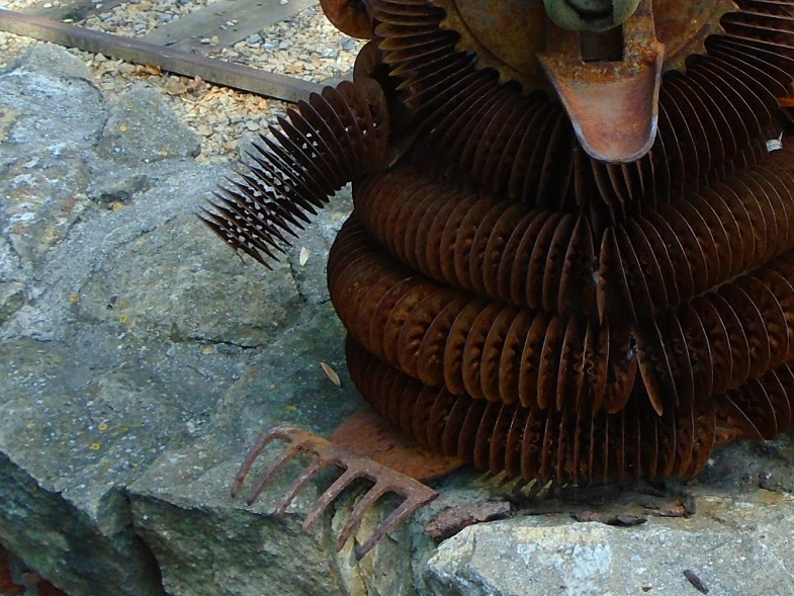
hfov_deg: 24.2
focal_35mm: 79
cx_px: 658
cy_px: 138
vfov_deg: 18.5
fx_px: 1812
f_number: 3.5
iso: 100
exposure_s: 1/160
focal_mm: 5.5
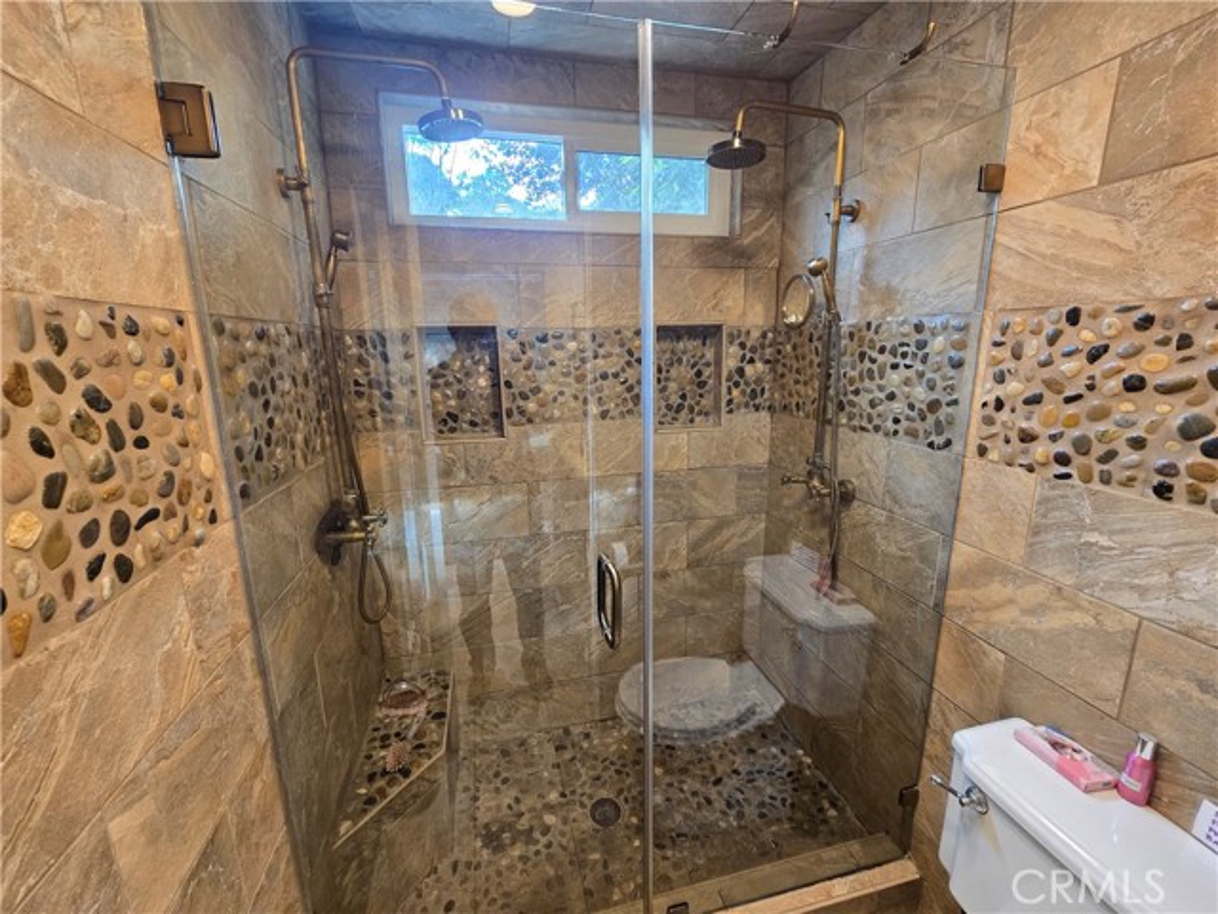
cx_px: 609
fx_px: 457
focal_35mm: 13
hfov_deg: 106.2
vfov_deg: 89.9
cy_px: 457
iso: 250
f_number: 2.2
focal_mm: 2.2
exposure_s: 1/60
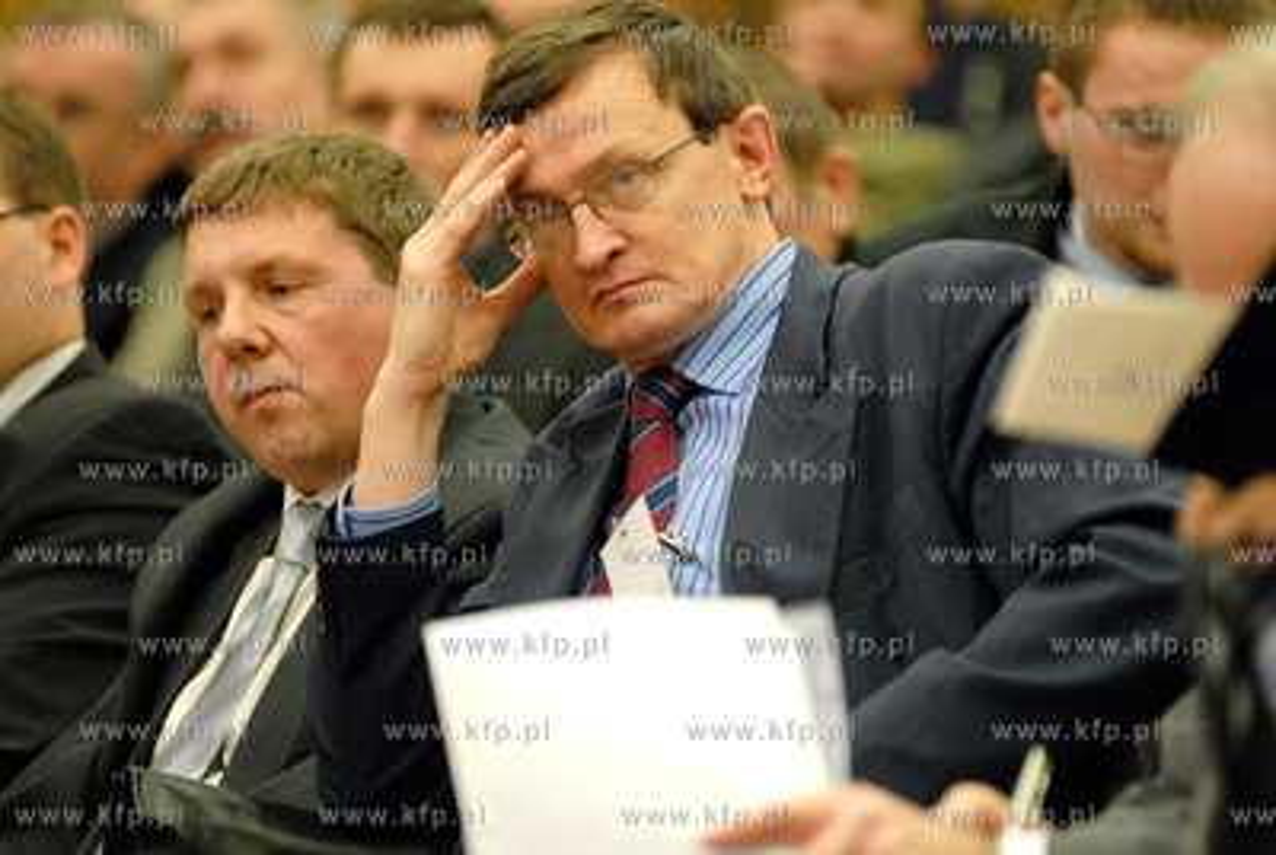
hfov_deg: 6.9
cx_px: 638
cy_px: 428
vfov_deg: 4.6
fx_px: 10649
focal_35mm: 300
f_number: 2.8
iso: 1250
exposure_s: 1/50
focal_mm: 200
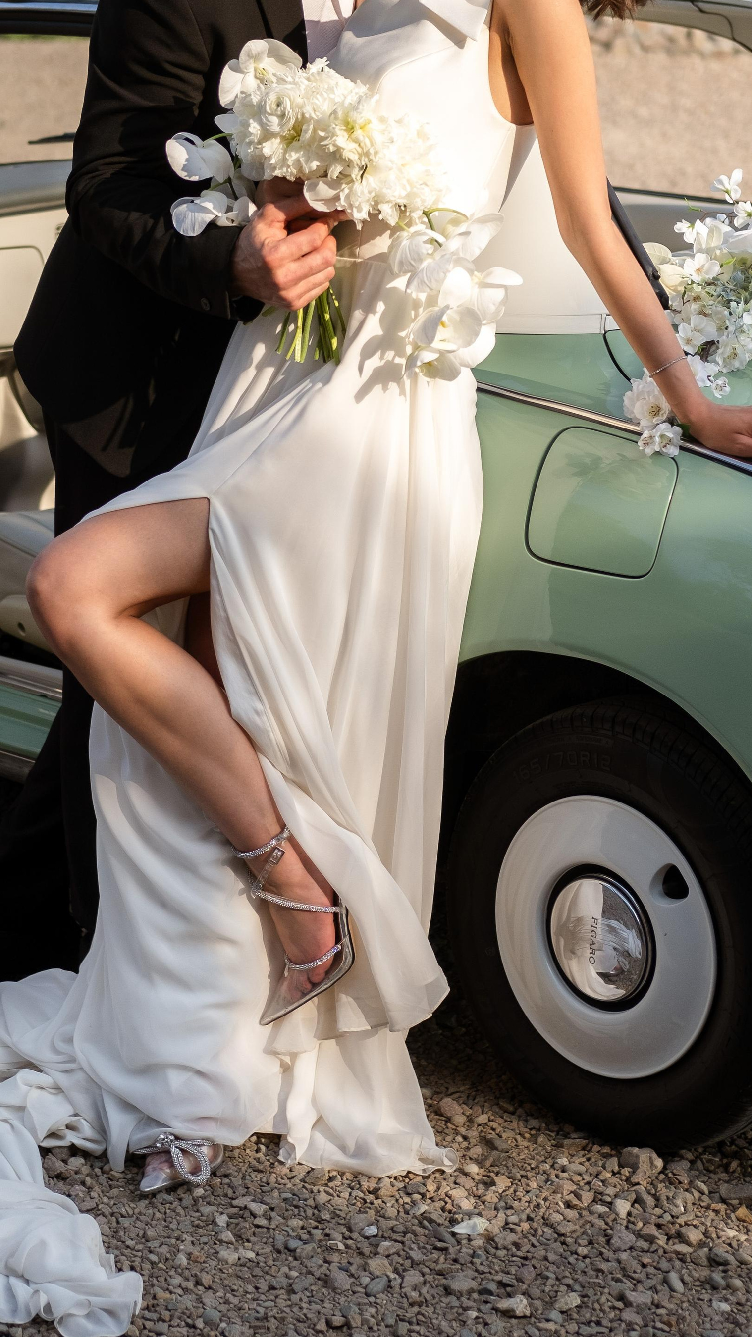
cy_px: 408
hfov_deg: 15.3
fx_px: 2801
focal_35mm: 79
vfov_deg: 26.6
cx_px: 329
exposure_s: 1/3500
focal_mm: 35
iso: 160
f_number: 2
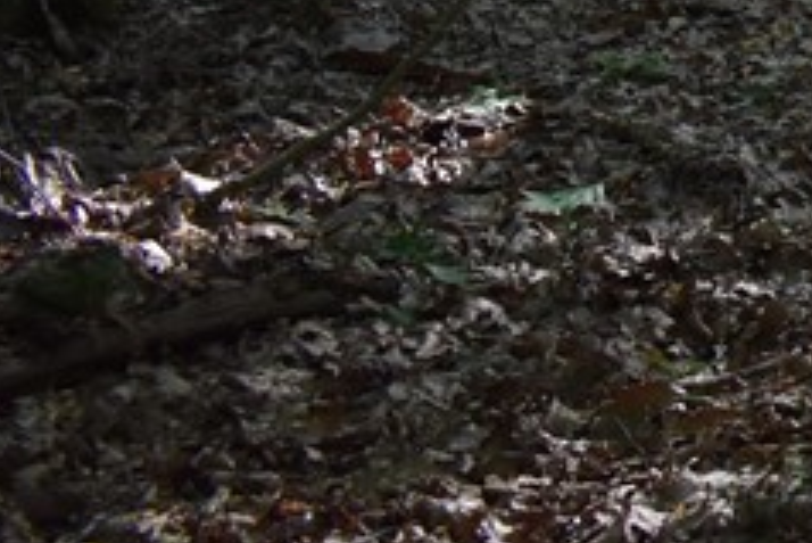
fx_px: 3092
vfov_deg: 9.4
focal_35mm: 137
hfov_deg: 12.6
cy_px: -557
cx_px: 1774
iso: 720
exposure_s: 1/250
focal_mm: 20
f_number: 3.5
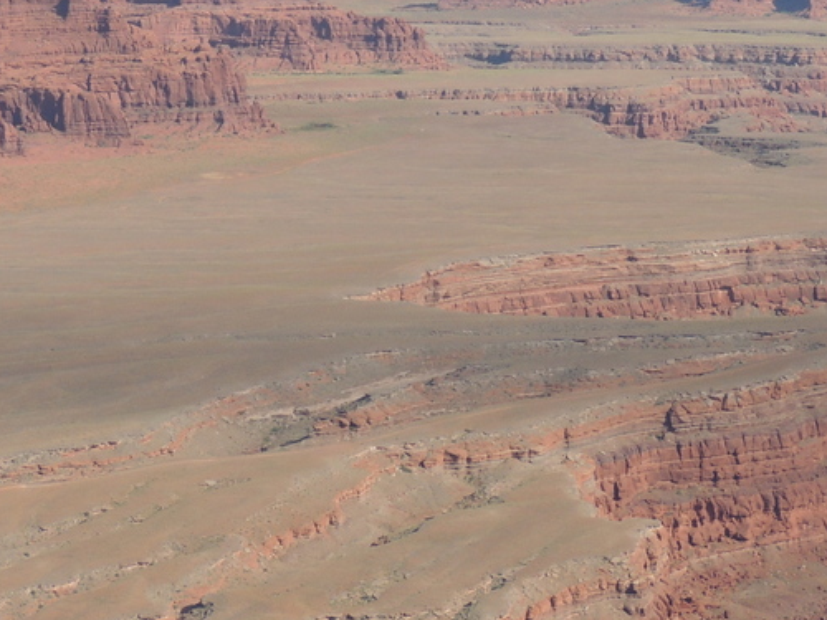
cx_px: 299
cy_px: 150
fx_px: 6116
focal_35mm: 256
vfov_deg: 5.8
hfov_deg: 7.7
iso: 100
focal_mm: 17.8
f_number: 4.1
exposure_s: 1/640
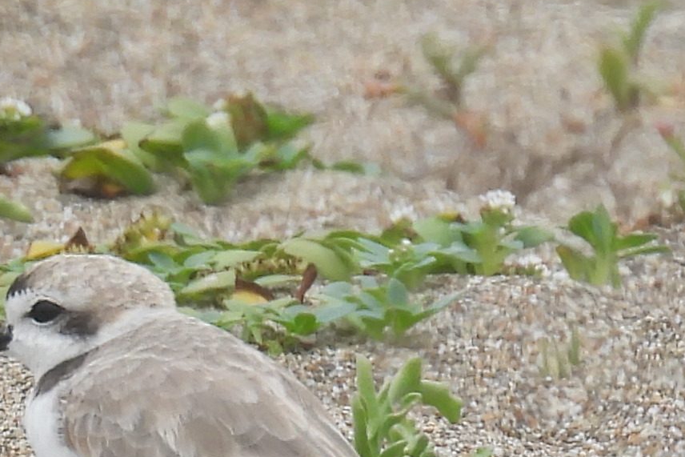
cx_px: 1152
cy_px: 44
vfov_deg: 0.3
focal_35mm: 4480
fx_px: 85253
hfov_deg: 0.5
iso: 100
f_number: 5.6
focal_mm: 143
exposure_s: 1/500
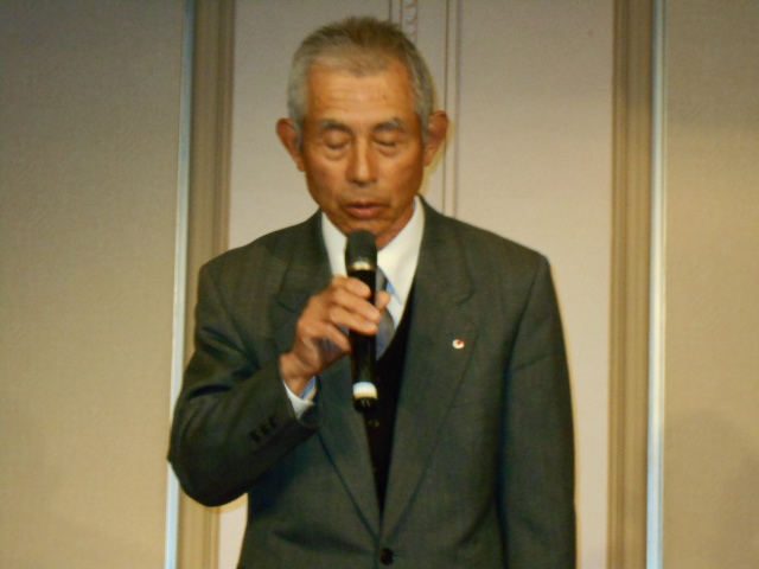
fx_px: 2850
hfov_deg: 15.2
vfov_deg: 11.4
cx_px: 380
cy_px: 284
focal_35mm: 130
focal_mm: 23
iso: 720
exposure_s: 1/60
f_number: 6.5
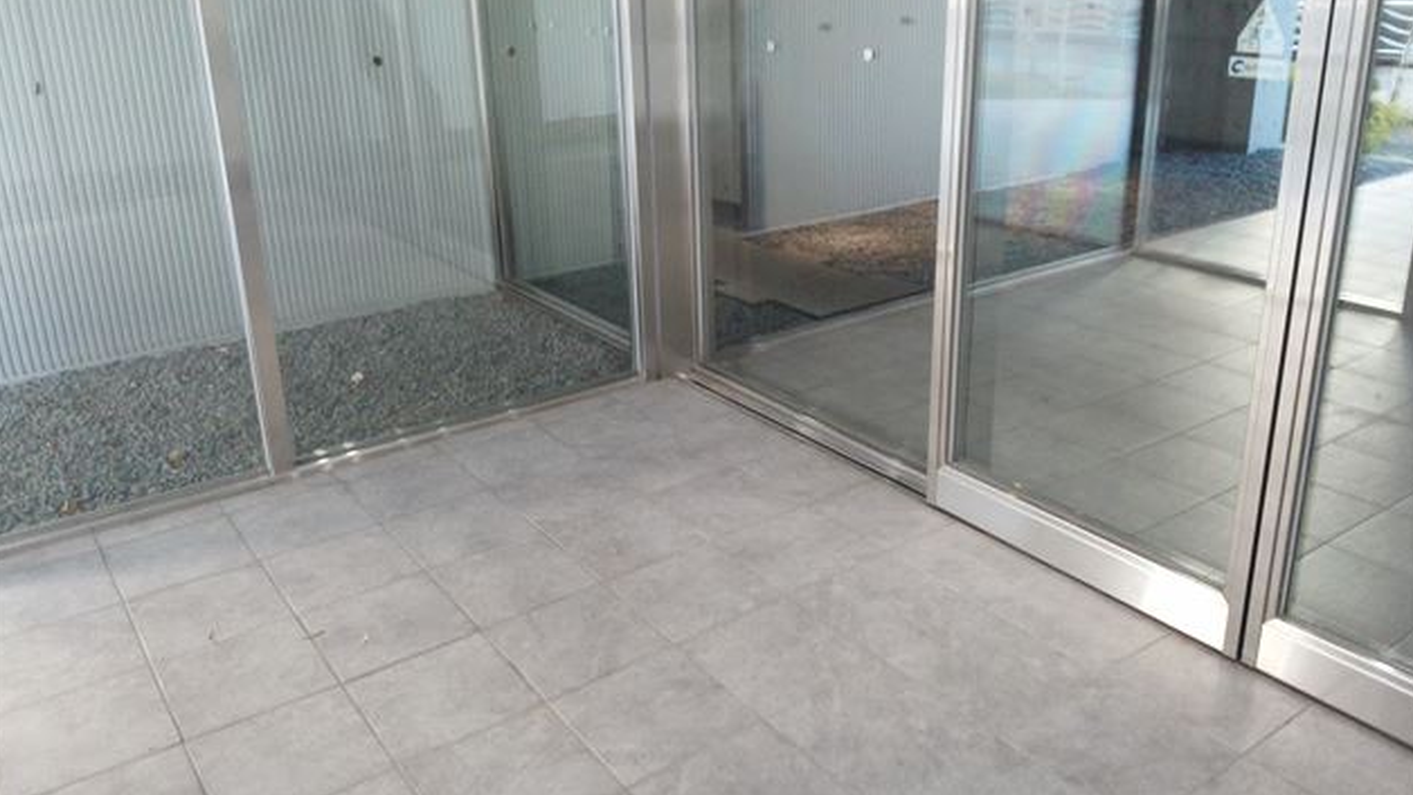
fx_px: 1124
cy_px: 333
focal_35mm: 30
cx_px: 706
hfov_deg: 64.3
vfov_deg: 38.8
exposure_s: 1/15.2
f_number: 2.4
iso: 163
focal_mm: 2.87
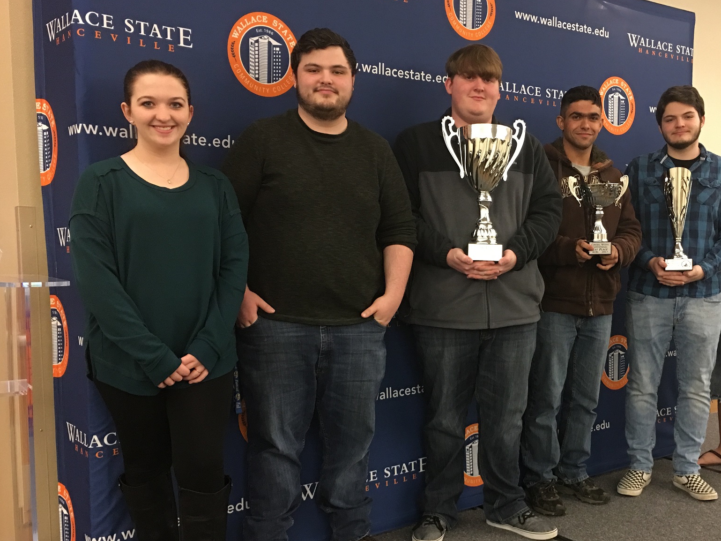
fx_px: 791
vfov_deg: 37.6
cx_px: 468
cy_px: 328
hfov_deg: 48.3
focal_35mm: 38
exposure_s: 1/15
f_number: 2.2
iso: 100
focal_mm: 4.15
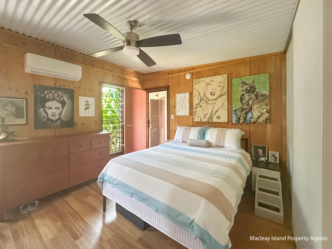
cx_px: 166
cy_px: 124
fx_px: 134
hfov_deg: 102.1
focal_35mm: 14
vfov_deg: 85.7
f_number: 2.2
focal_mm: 2.22
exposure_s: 1/60
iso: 1000
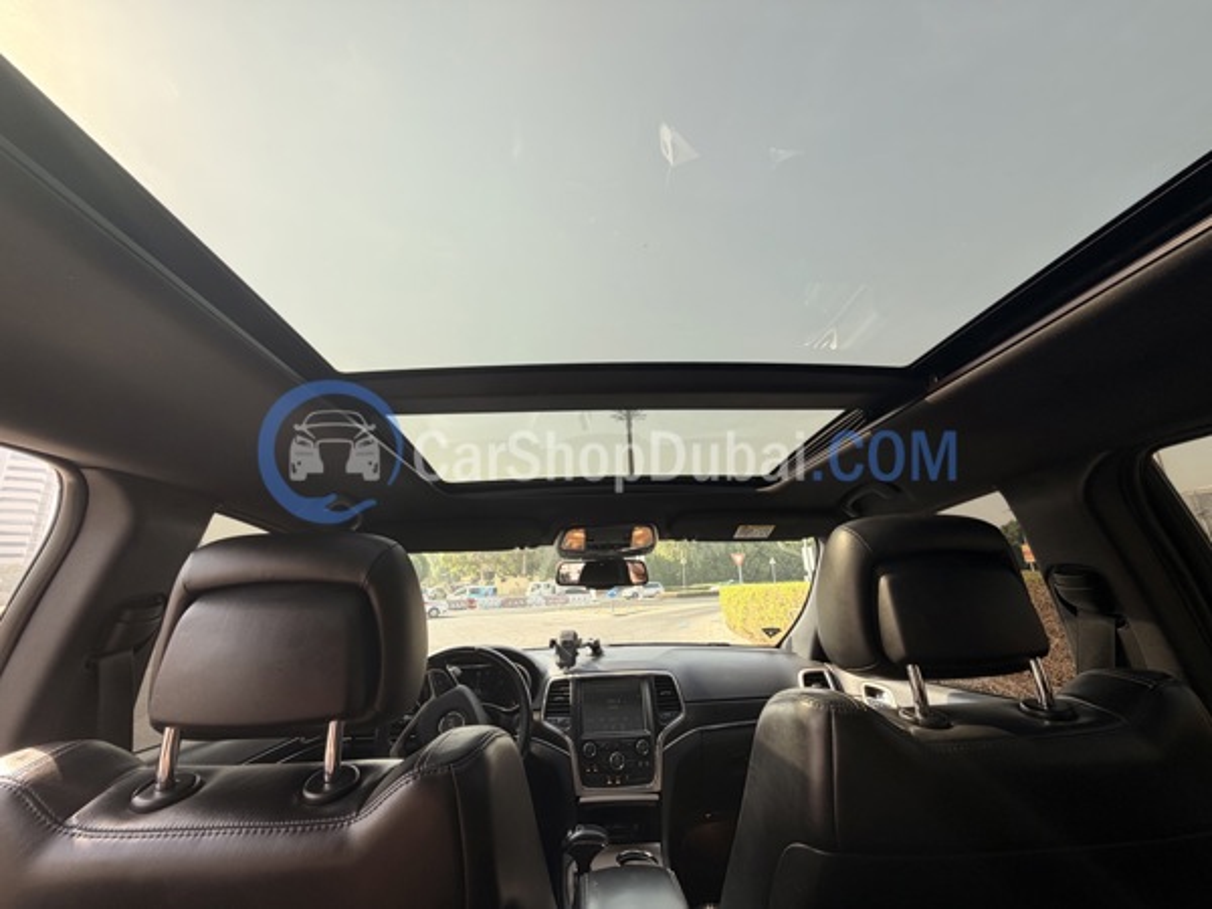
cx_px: 606
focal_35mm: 14
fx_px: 490
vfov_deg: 85.7
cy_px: 454
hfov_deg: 102.1
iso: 40
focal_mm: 2.22
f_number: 2.2
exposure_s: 1/246
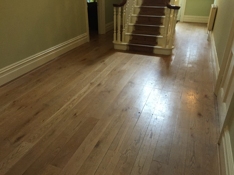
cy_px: 88
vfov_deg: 48.2
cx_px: 117
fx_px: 196
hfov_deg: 61.7
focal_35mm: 29
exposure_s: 1/25
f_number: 2.2
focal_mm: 4.15
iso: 250
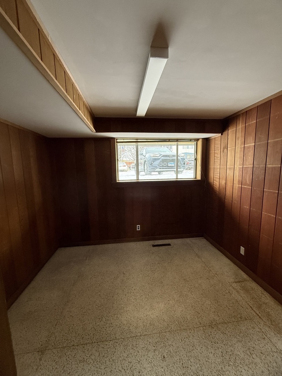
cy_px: 188
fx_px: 152
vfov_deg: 102.1
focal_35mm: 14
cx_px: 141
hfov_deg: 85.7
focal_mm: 2.22
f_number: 2.2
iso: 320
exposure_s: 1/99
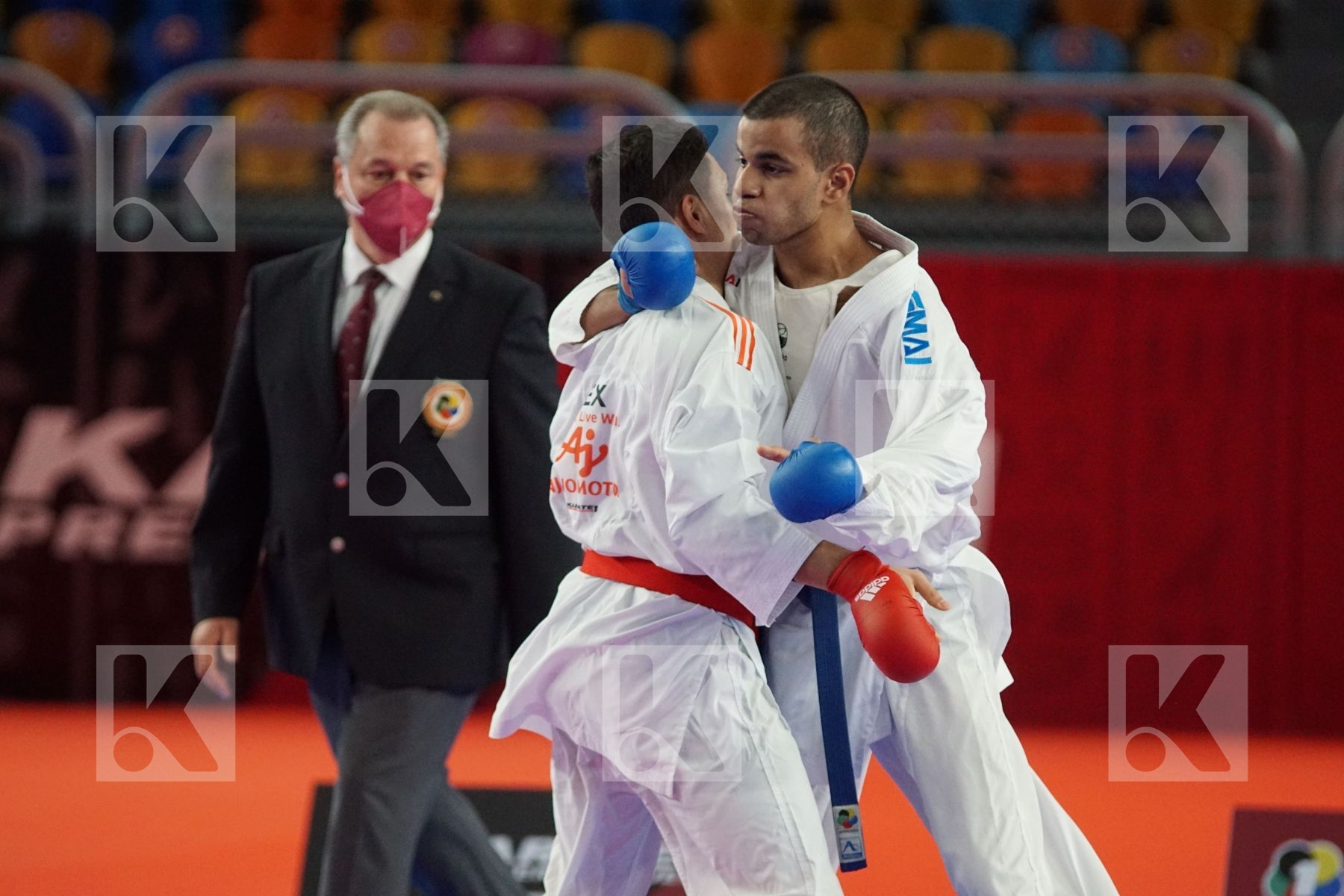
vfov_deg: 5.1
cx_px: 672
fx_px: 10079
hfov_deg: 7.6
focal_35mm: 270
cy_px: 448
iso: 3200
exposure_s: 1/2000
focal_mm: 180
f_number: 2.8
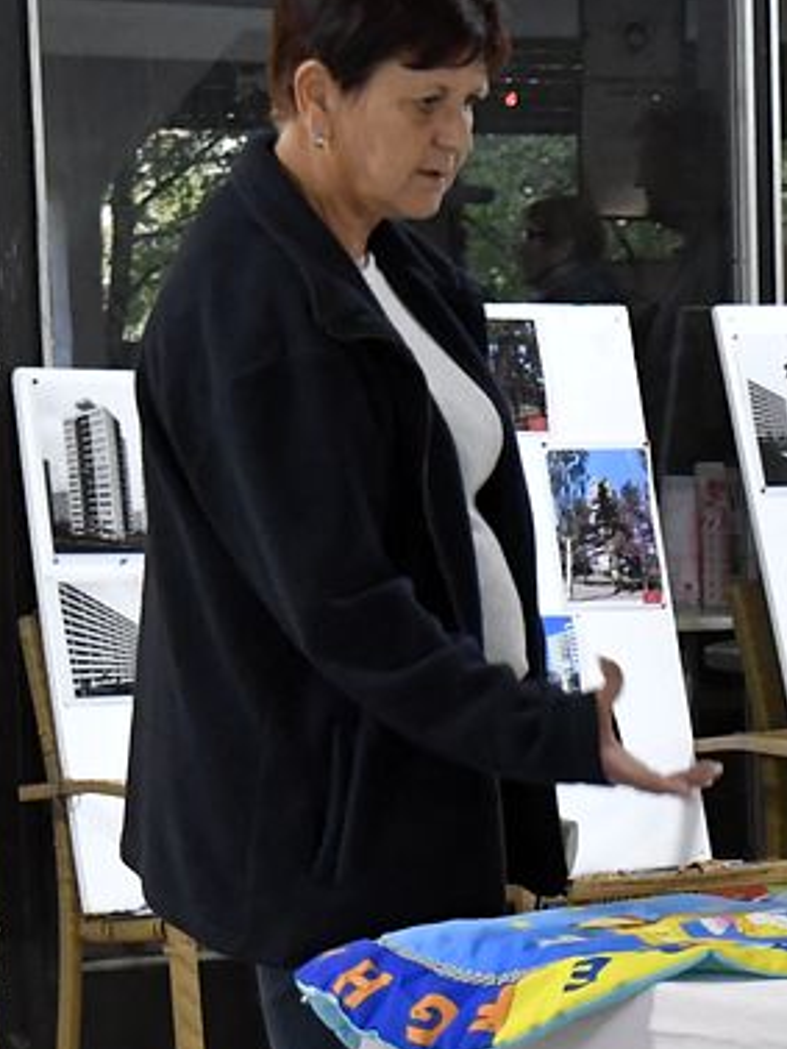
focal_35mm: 147
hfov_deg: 9.7
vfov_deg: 13.3
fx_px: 4454
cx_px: 1324
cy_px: 957
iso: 5000
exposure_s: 1/40
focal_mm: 32
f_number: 4.5
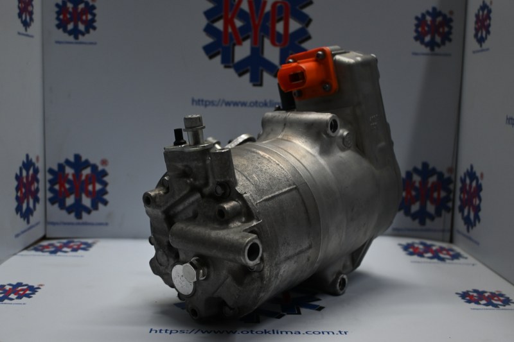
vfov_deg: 32.4
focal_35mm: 41
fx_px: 589
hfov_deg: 47.2
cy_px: 171
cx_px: 257
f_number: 4.5
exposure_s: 1/125
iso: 560
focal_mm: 27.5
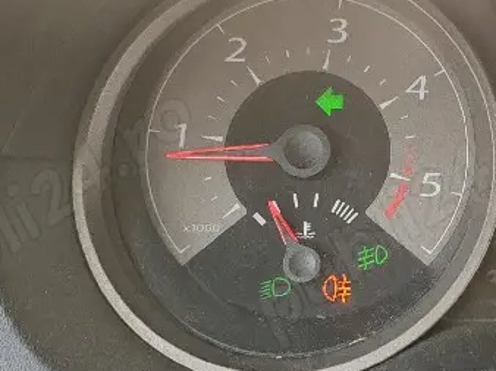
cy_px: 226
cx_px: 511
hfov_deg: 23.3
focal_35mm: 80
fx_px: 1145
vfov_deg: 18.4
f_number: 1.9
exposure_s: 1/100
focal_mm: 6.12
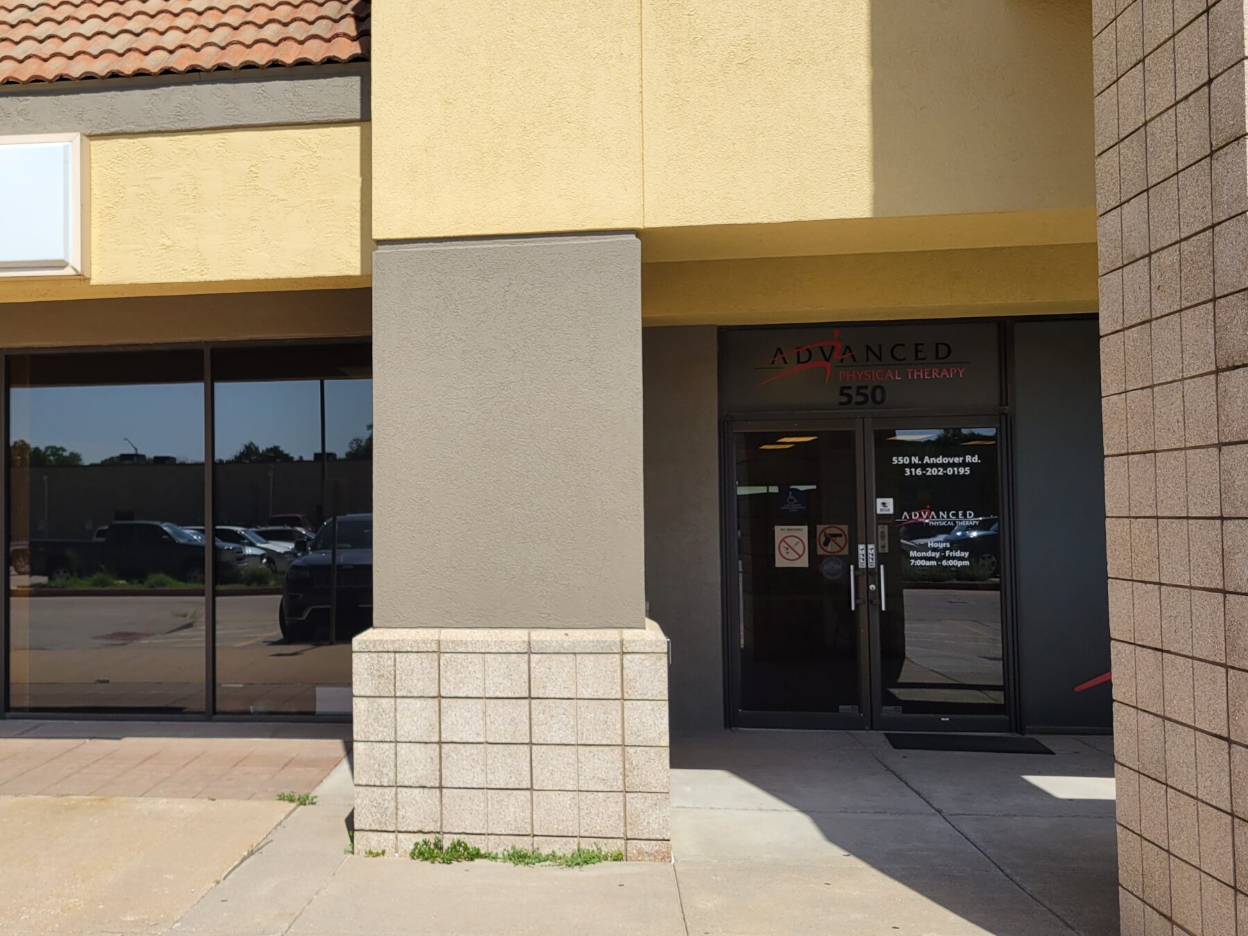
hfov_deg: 48.9
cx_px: 377
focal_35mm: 37
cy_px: 475
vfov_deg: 38.7
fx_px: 1334
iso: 40
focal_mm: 5.4
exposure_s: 1/2524
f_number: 1.8
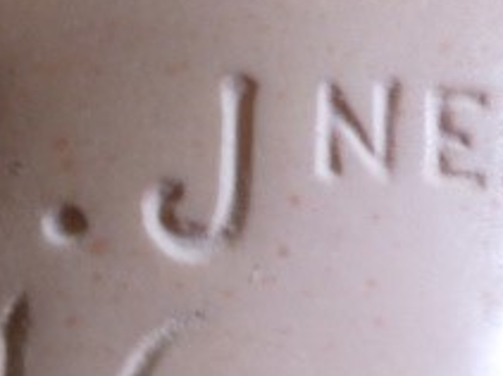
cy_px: 252
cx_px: 57
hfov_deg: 22.5
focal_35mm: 85
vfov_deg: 17.3
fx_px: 1234
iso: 200
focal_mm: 5
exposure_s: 1/45
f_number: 3.5
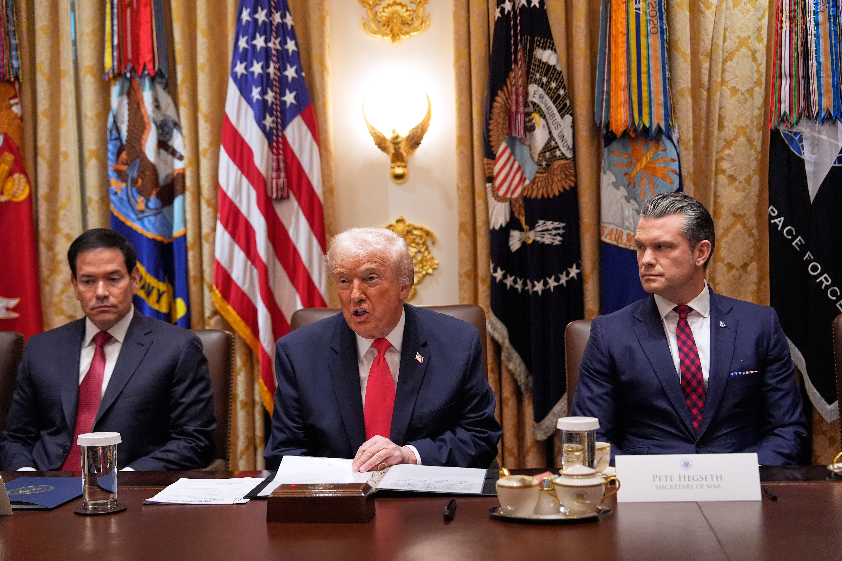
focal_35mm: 50
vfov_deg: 27.0
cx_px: 421
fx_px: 1169
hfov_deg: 39.6
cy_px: 280
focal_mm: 50
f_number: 2.8
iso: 3200
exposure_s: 1/500
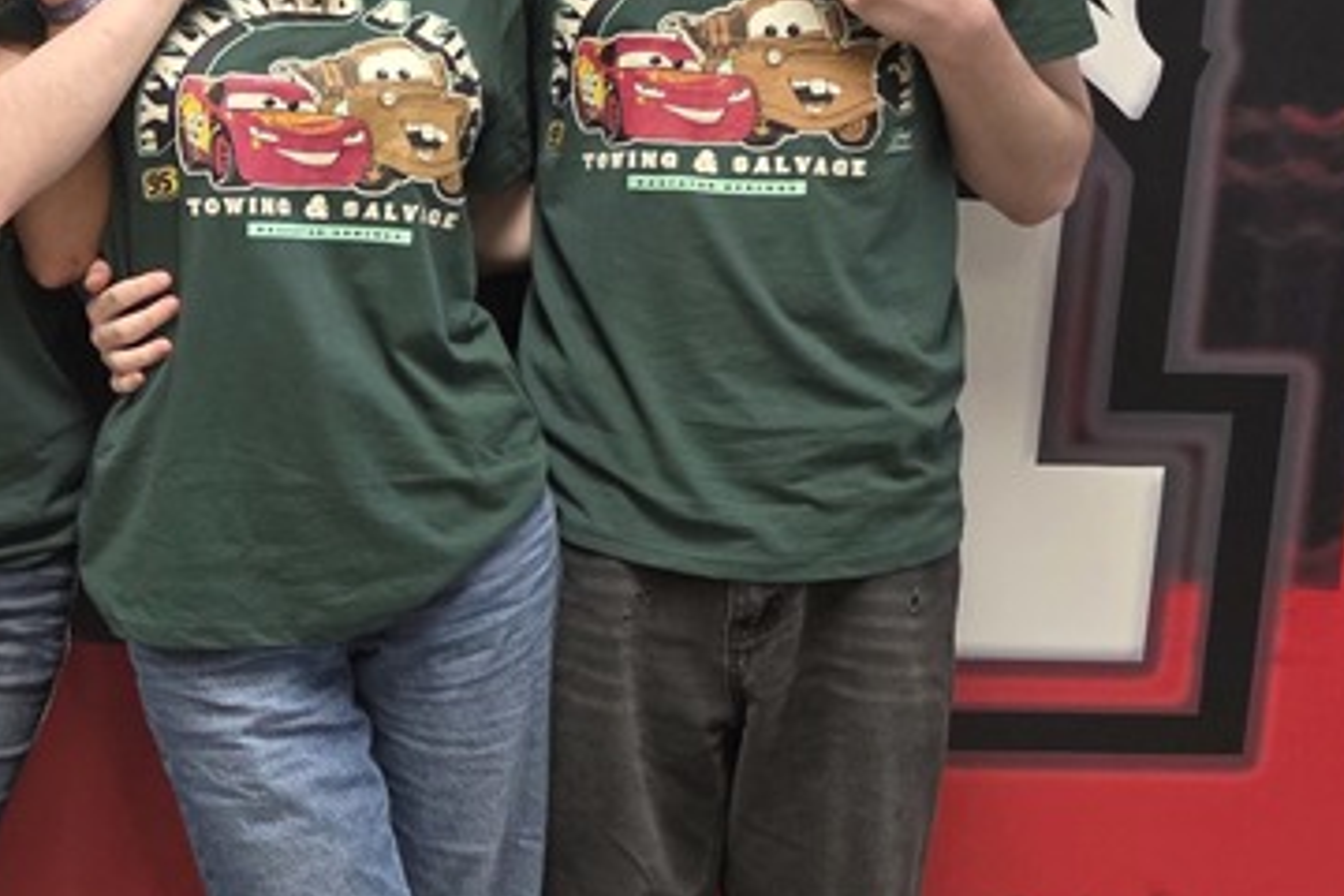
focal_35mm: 68
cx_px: -213
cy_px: 284
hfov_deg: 26.7
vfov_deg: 19.9
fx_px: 2538
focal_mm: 6.3
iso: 400
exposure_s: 1/120
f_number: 1.7
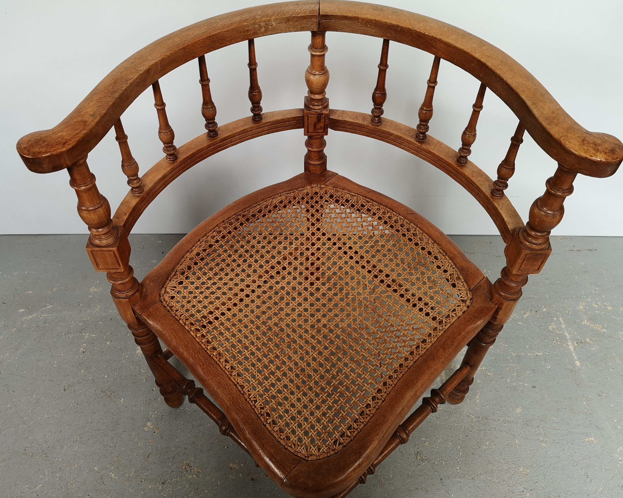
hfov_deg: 60.4
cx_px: 307
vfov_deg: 50.0
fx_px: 535
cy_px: 245
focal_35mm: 29
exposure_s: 1/100
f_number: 1.8
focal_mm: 5.58
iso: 100
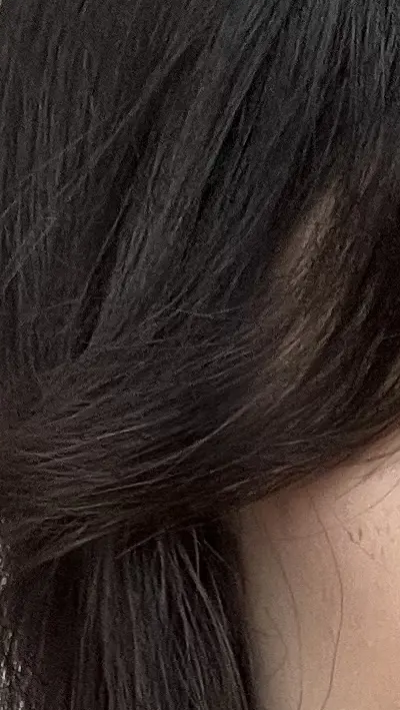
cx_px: 870
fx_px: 2677
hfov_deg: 8.0
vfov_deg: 14.3
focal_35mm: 142
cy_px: 1020
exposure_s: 1/88
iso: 100
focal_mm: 2.71
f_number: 2.2
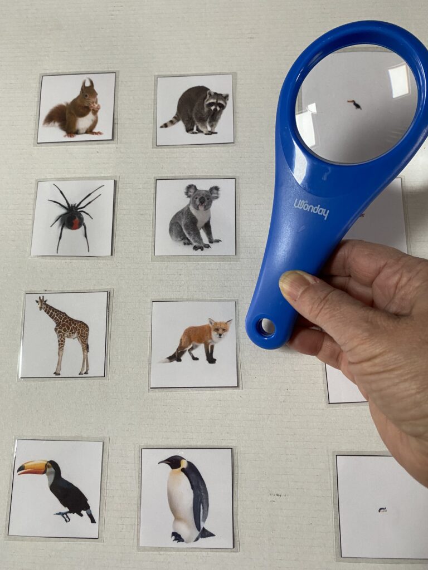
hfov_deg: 53.1
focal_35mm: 26
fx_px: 429
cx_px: 214
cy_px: 285
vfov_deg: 67.3
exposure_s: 1/60
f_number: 1.8
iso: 160
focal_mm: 4.25
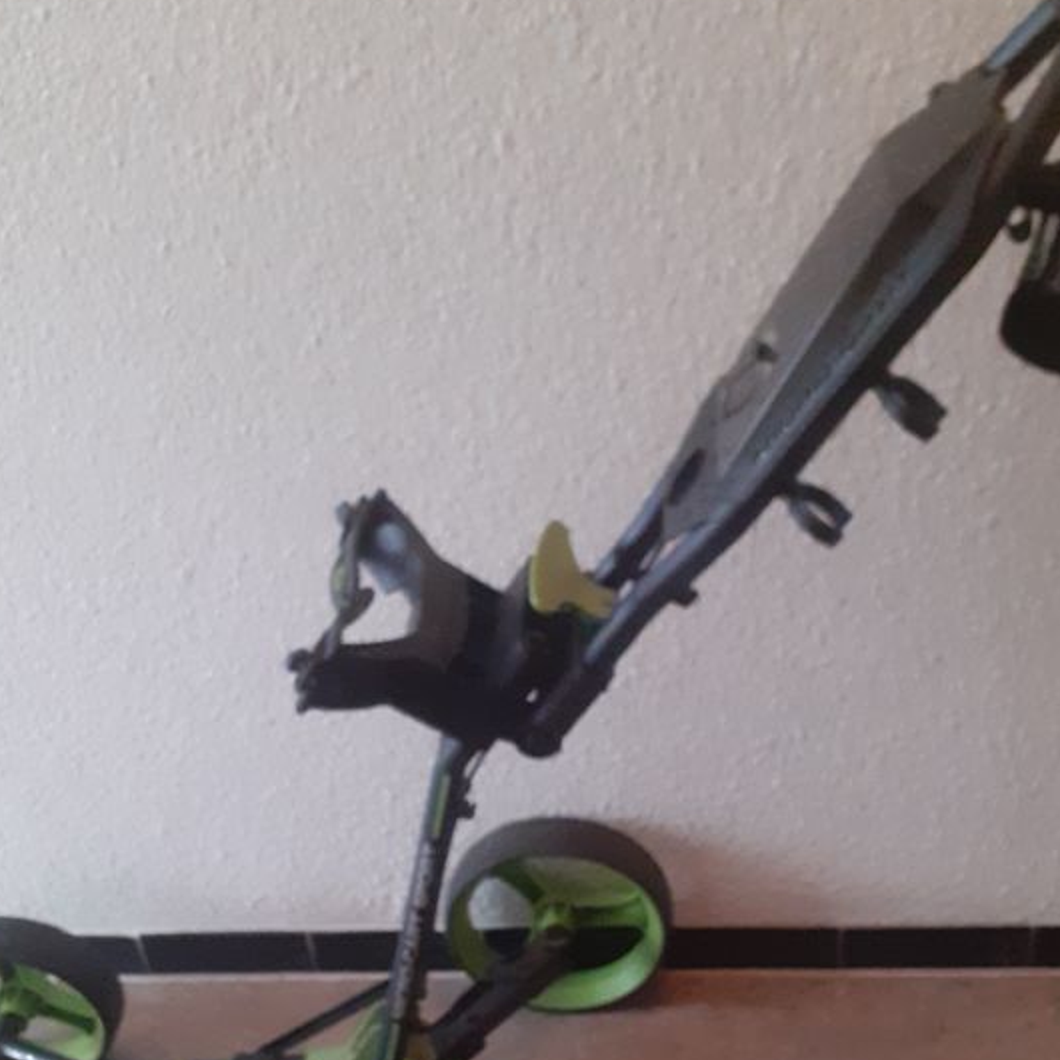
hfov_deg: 37.6
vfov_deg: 36.3
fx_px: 1559
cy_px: 842
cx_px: 530
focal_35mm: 45
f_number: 1.9
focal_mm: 3.6
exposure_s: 1/25
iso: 500
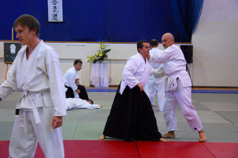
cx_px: 118
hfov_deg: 26.7
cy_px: 79
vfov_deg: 17.9
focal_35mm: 76
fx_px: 502
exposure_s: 1/60
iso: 800
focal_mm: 50
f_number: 5
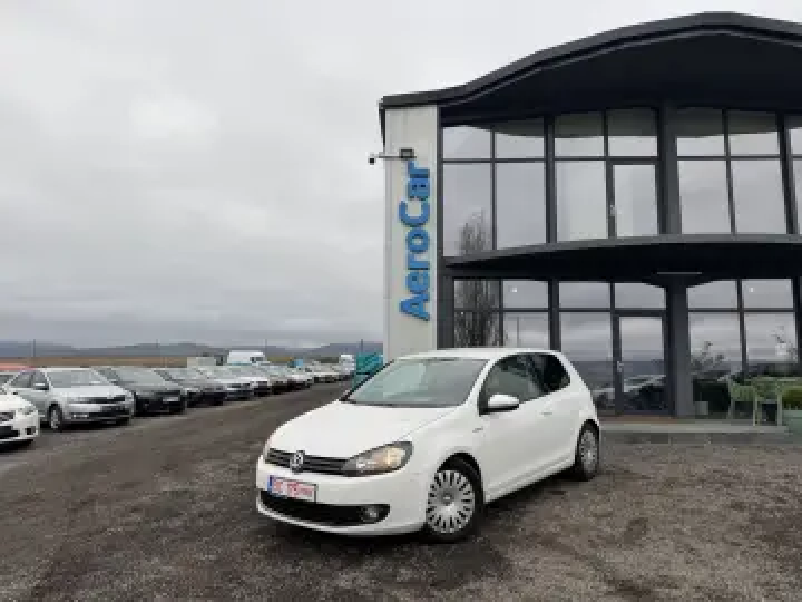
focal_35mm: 24
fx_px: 556
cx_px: 401
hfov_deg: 71.6
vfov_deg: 56.8
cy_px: 301
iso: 80
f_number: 1.78
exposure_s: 1/658
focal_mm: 6.76
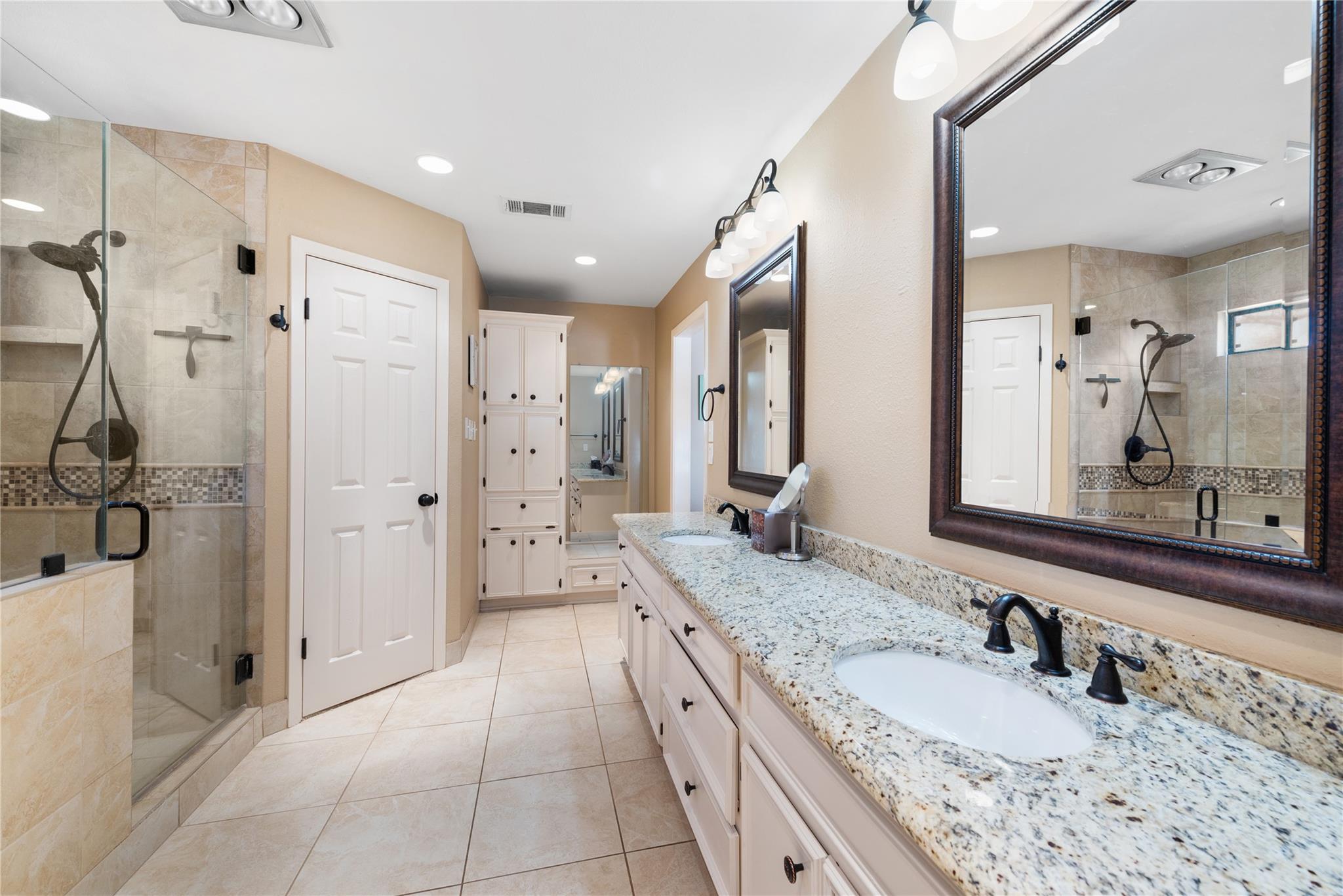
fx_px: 522
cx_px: 672
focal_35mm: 14
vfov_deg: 81.2
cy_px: 448
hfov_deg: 104.2
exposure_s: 1/5
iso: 400
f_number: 8
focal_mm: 14
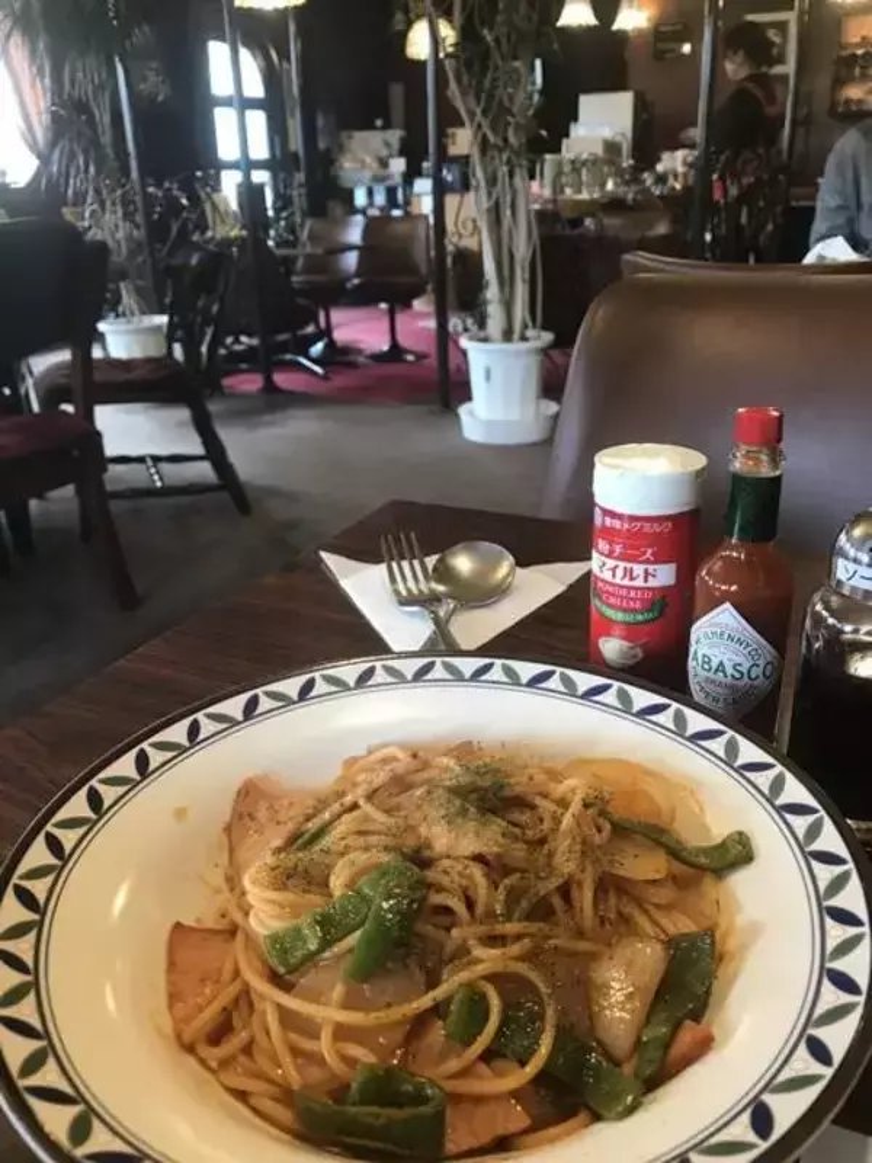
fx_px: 940
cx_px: 436
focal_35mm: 28
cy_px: 582
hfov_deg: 49.7
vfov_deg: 63.4
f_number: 1.8
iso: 40
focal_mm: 3.99
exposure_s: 1/20
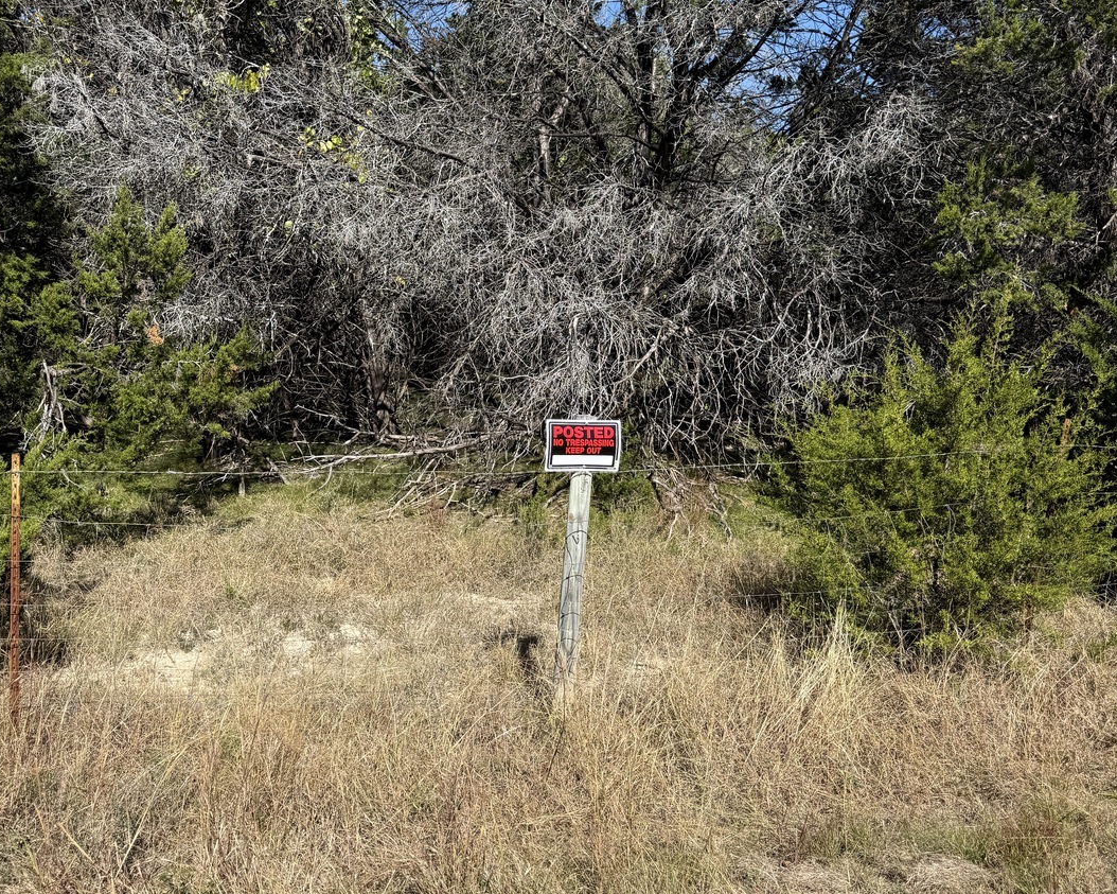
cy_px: 406
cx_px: 548
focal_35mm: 32
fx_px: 1058
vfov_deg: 45.7
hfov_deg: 55.7
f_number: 1.78
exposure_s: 1/3584
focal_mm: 6.76
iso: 80
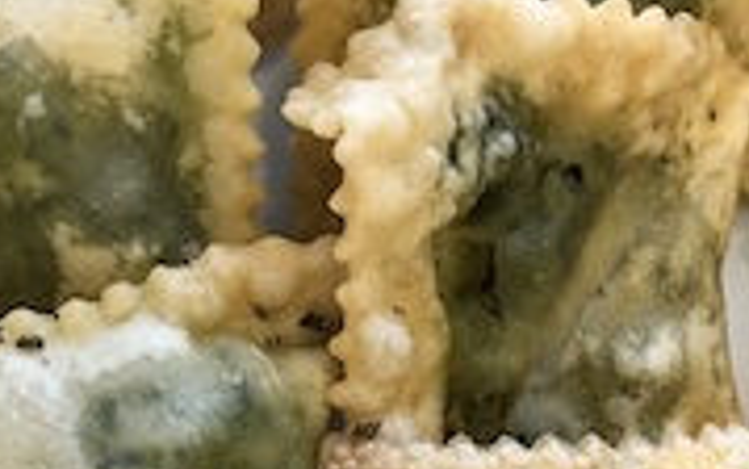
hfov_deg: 19.2
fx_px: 2205
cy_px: 913
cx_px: 502
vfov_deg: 11.1
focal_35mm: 108
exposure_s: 1/33
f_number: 1.8
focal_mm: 3.99
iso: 40
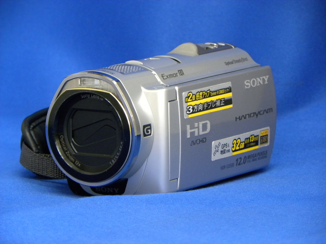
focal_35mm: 291
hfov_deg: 6.8
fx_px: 2741
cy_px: 122
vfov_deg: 5.1
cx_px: 163
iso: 400
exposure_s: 1/24.4
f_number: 4.5
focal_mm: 51.8
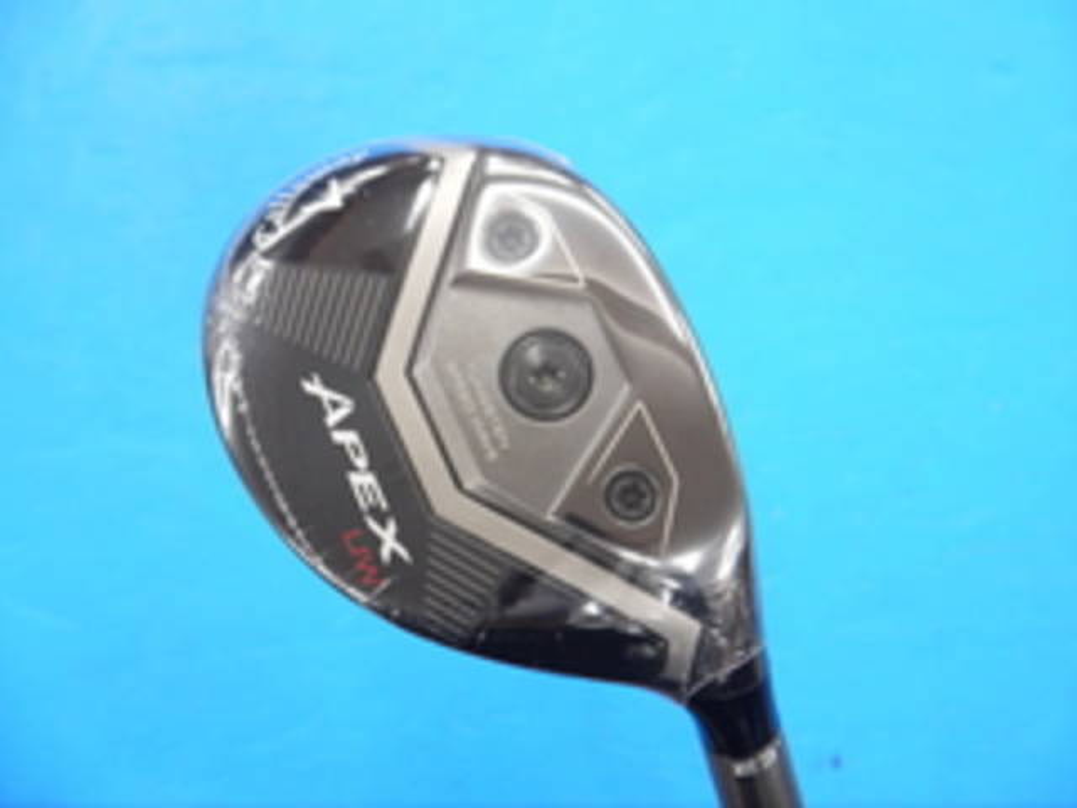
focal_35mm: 84
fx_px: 2613
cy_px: 404
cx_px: 538
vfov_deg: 17.6
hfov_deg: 23.3
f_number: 5.6
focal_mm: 42
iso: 800
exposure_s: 1/60
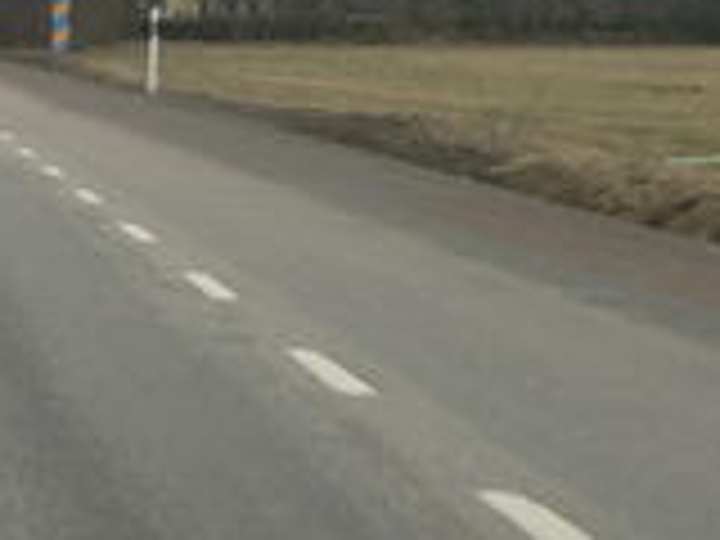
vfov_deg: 10.2
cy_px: 40
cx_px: -194
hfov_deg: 13.3
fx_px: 2995
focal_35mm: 144
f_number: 4
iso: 80
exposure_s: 1/250
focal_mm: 6
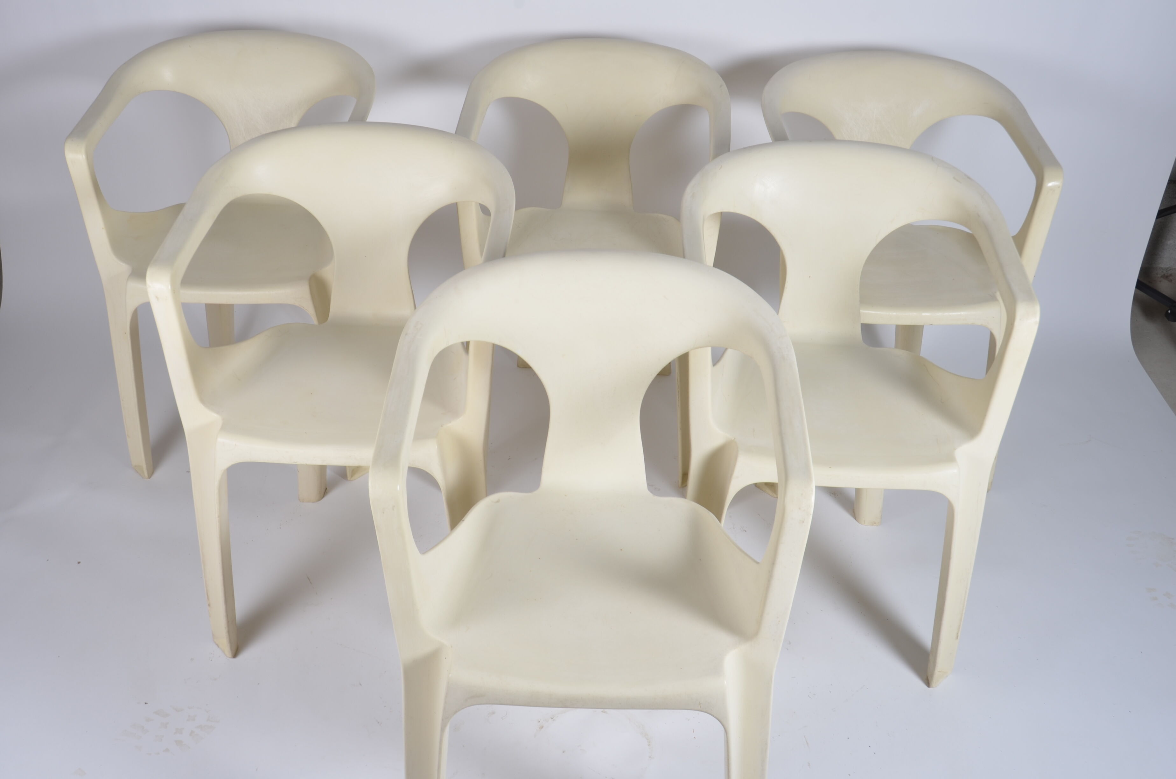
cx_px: 588
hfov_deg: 53.2
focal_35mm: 36
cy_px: 390
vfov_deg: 36.7
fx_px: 1174
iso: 100
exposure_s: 1/125
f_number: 11
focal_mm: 24
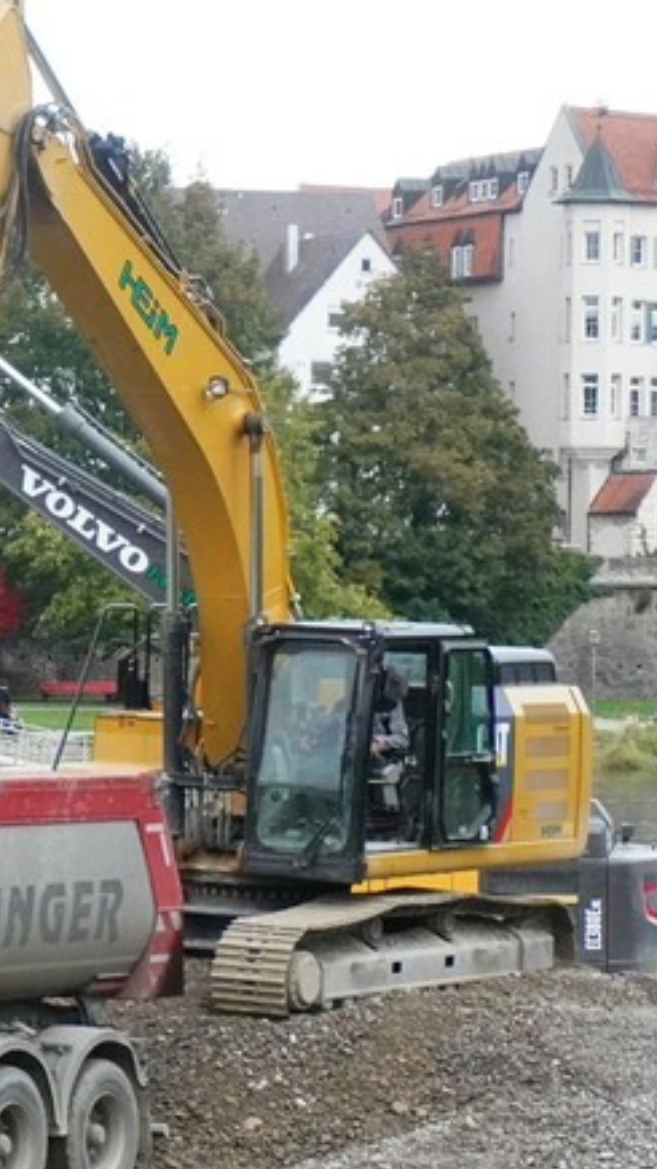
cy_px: 678
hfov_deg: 8.3
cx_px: -249
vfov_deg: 14.9
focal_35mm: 144
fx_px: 4463
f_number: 5.6
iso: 6400
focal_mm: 50
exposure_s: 1/3200
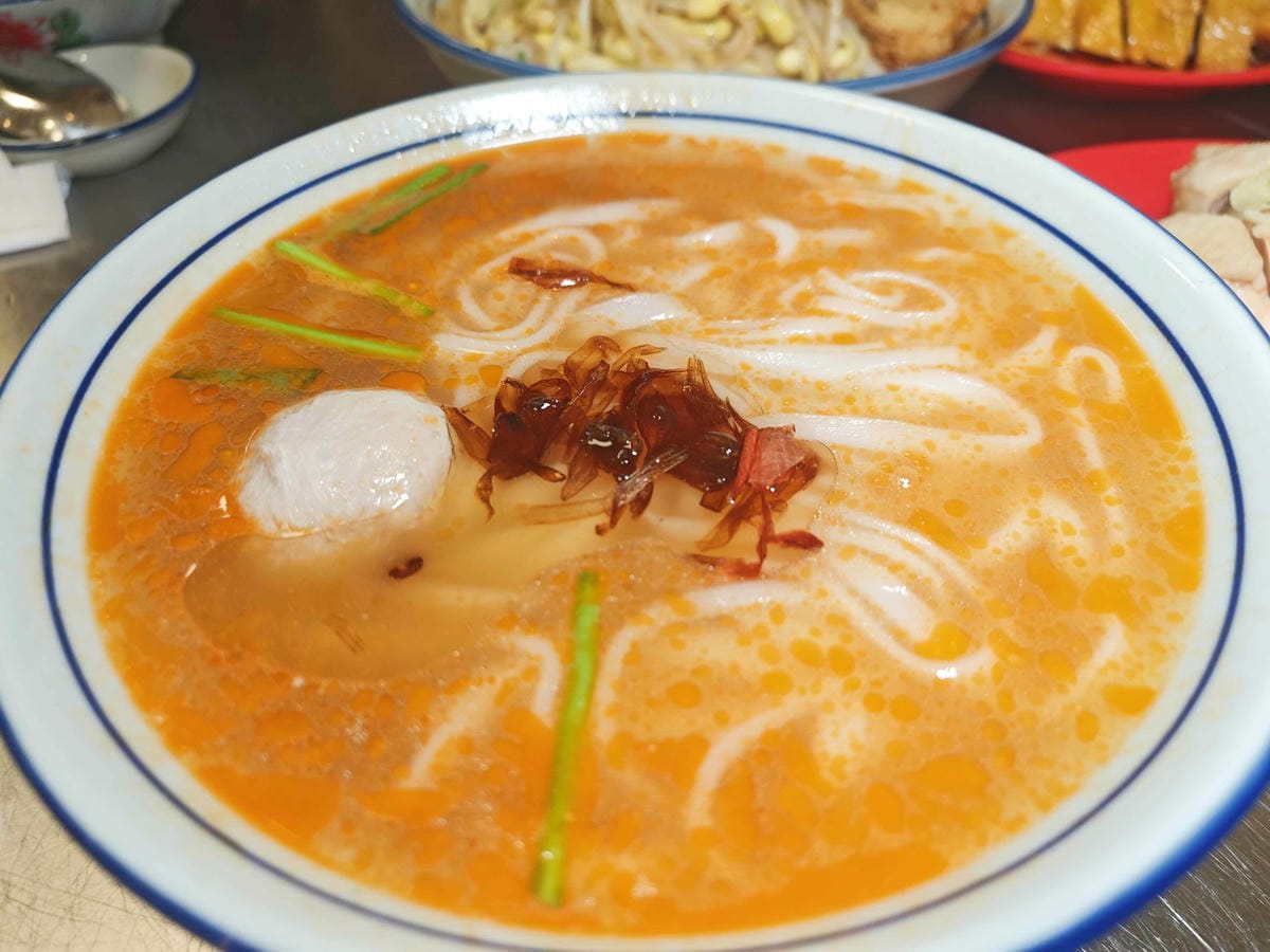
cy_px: 476
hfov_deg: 73.9
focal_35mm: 23
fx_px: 844
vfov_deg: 58.9
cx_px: 635
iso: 400
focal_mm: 8.72
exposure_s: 1/120
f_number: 2.8
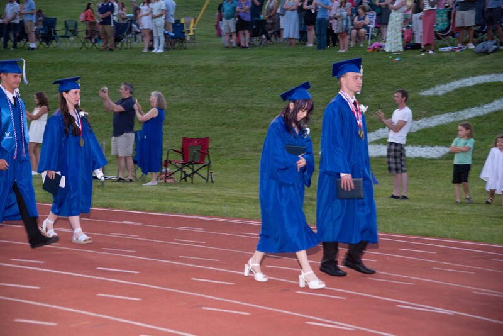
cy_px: 168
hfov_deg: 20.8
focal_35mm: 98
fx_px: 1370
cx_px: 252
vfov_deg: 14.0
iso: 1600
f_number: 8
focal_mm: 98
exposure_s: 1/60
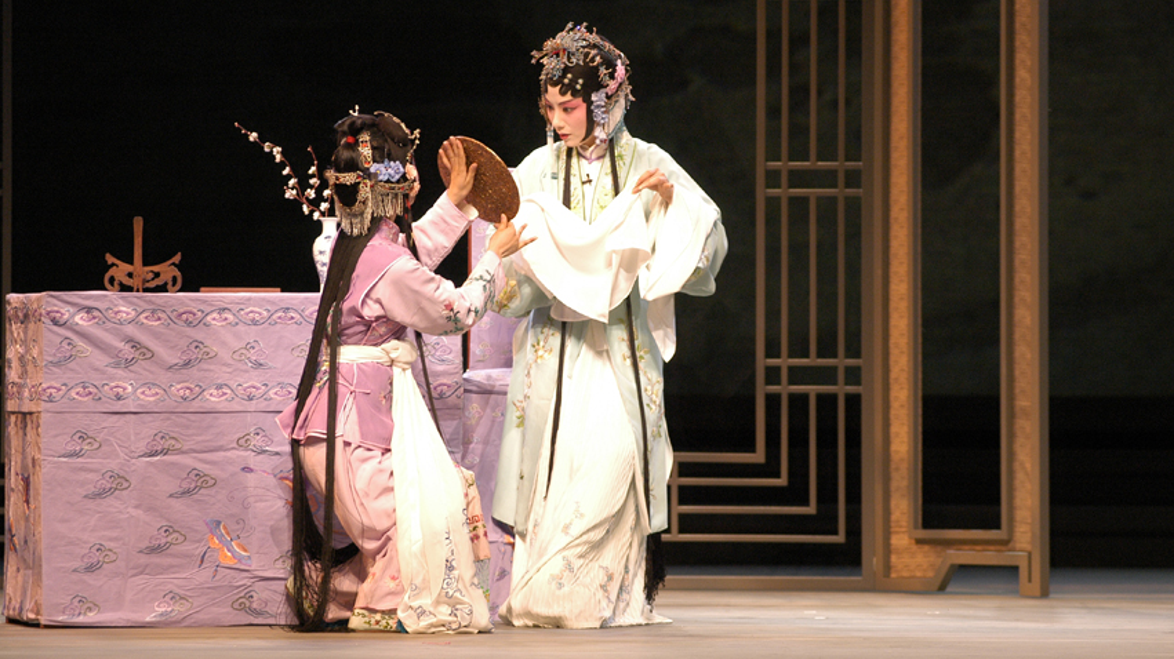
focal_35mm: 213
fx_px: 6614
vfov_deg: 5.7
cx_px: 587
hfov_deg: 10.1
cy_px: 300
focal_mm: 135
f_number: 3.5
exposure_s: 1/100
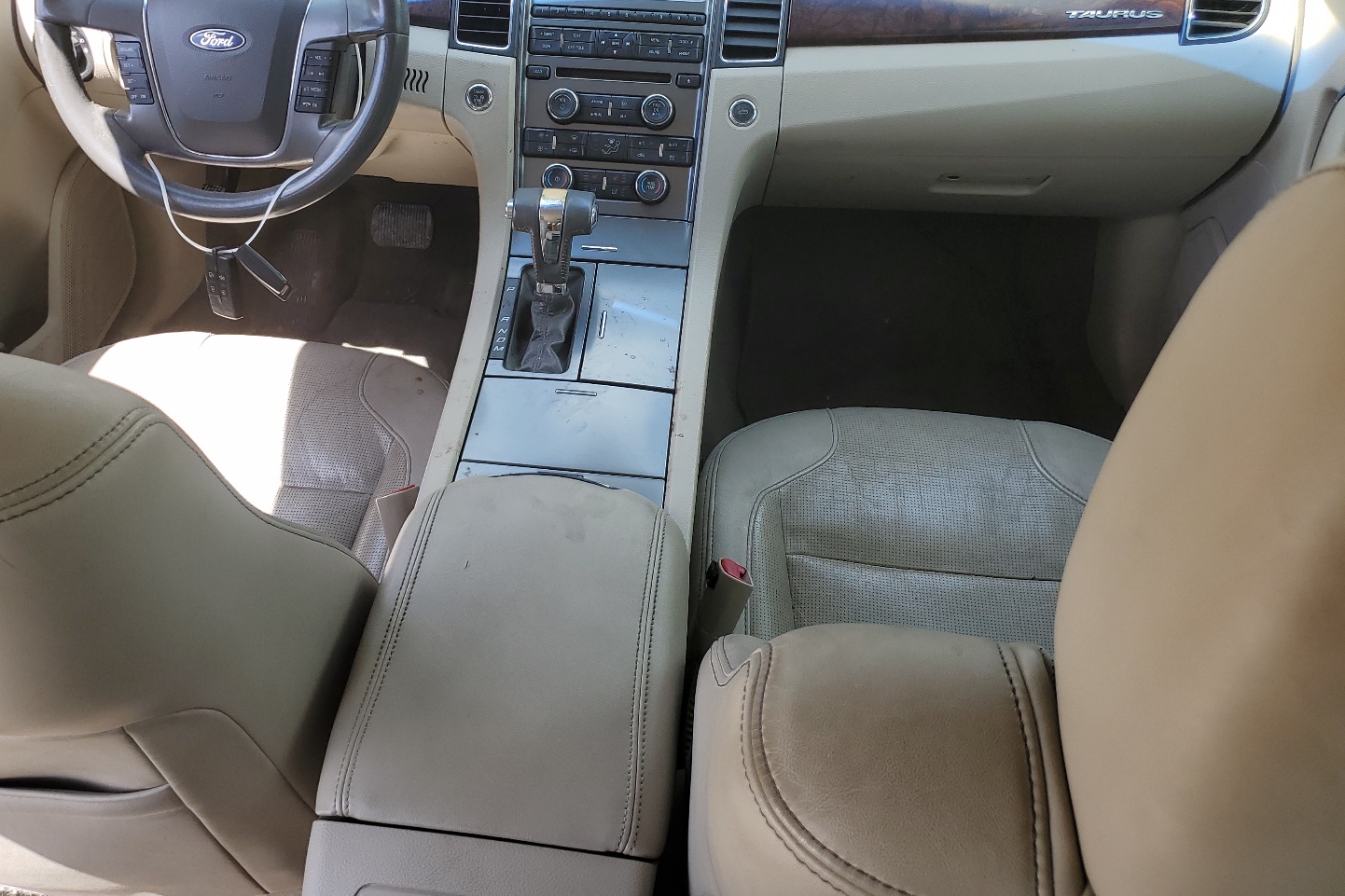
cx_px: 602
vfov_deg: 43.3
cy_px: 347
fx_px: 1121
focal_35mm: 30
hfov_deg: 61.8
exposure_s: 1/455
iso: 50
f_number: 1.5
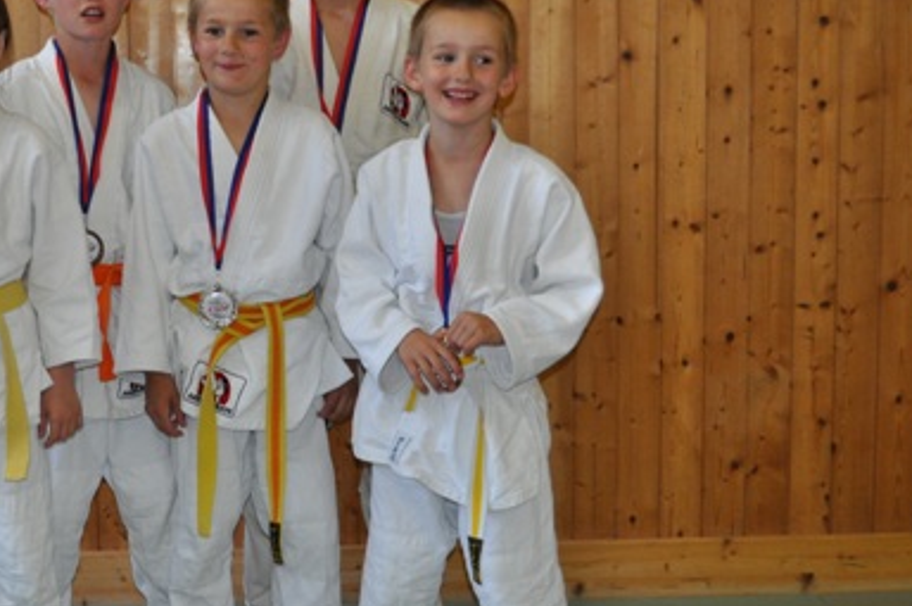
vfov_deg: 20.9
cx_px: 188
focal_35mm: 65
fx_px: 1645
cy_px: 289
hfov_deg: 30.3
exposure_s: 1/60
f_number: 4.2
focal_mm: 26
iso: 800
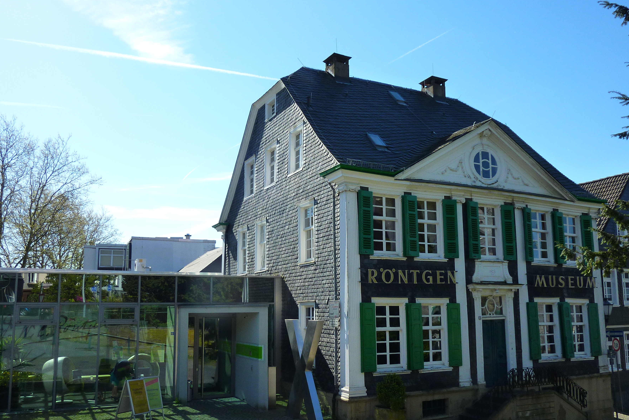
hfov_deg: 60.3
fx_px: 542
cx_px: 313
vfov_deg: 42.3
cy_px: 235
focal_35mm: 31
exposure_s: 1/500
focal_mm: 4.7
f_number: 4
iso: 125
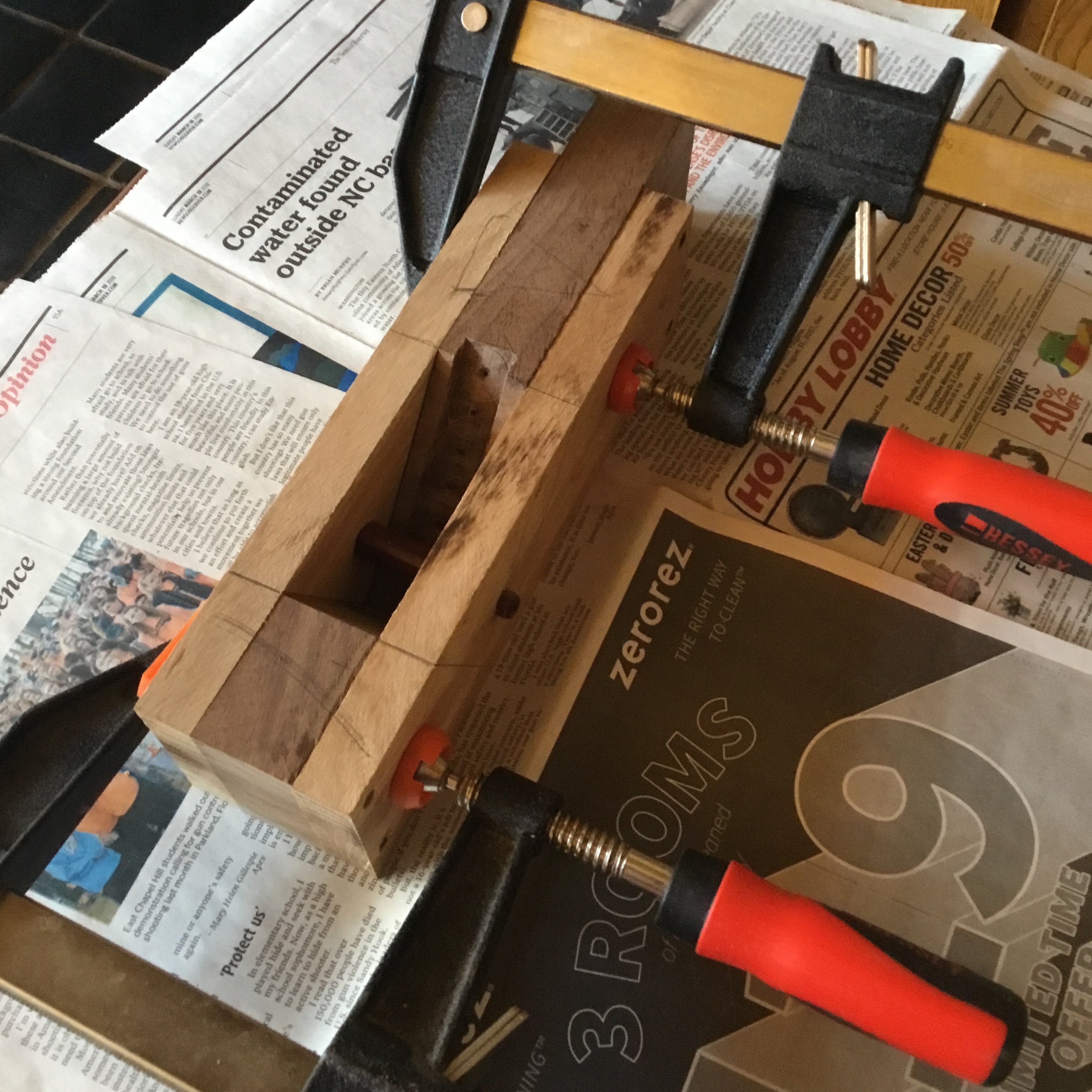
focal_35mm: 37
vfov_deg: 44.9
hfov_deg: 44.9
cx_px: 542
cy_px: 547
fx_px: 1321
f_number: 2.4
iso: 200
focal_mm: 3.3
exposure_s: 1/24
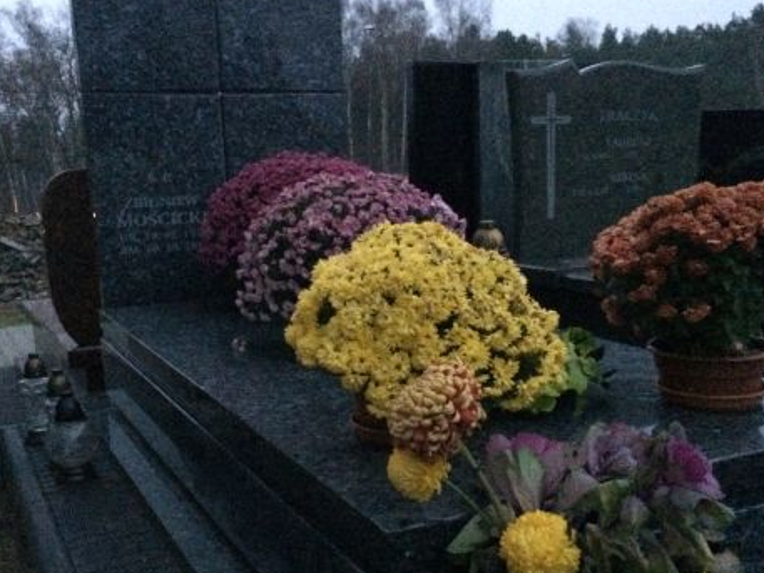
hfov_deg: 44.8
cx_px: 359
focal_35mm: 42
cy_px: 357
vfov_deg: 34.2
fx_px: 927
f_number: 2.2
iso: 1600
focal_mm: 4.12
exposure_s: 1/15
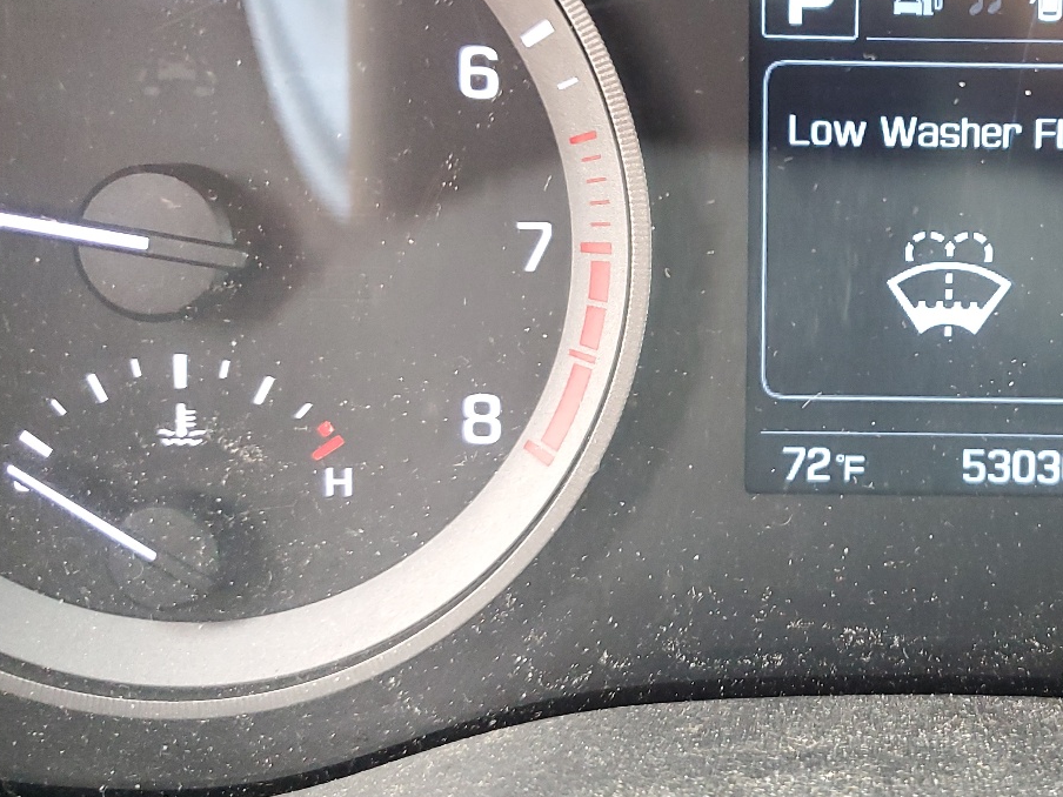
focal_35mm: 46
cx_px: 868
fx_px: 1413
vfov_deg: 31.4
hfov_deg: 39.4
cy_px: 307
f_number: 1.5
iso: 217
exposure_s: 1/60.2
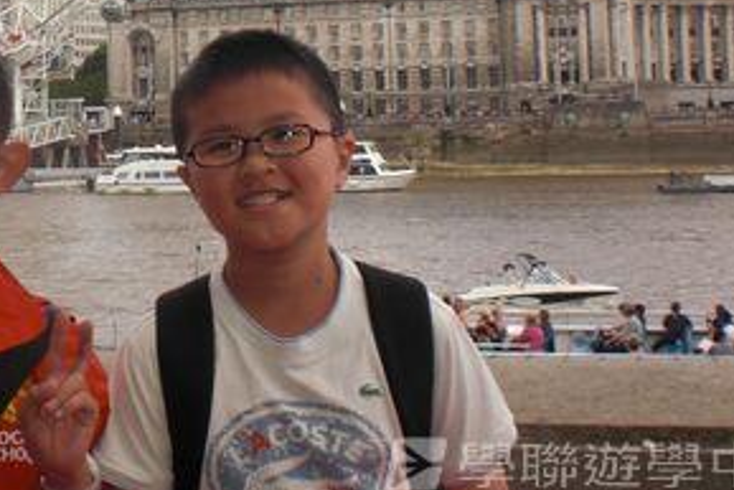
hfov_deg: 24.1
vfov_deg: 16.2
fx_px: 1673
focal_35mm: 82
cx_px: 91
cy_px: -36
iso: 64
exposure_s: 1/200
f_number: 5.6
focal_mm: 6.3
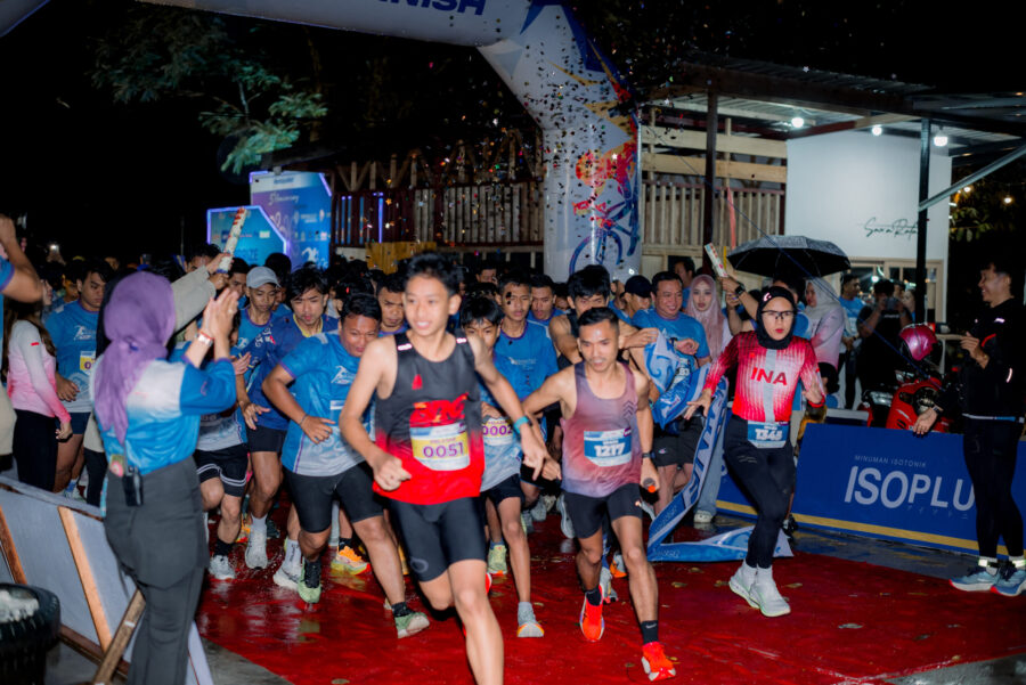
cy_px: 342
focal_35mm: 50
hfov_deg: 39.6
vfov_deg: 27.0
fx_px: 1426
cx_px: 513
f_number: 2
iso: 500
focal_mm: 50
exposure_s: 1/200
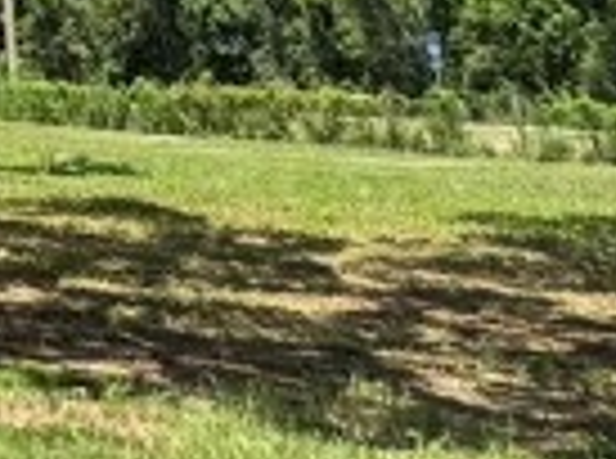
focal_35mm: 105
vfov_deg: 9.8
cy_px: -999
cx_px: -580
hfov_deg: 15.4
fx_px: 1864
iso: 50
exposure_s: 1/889
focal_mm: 2.22
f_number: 2.2
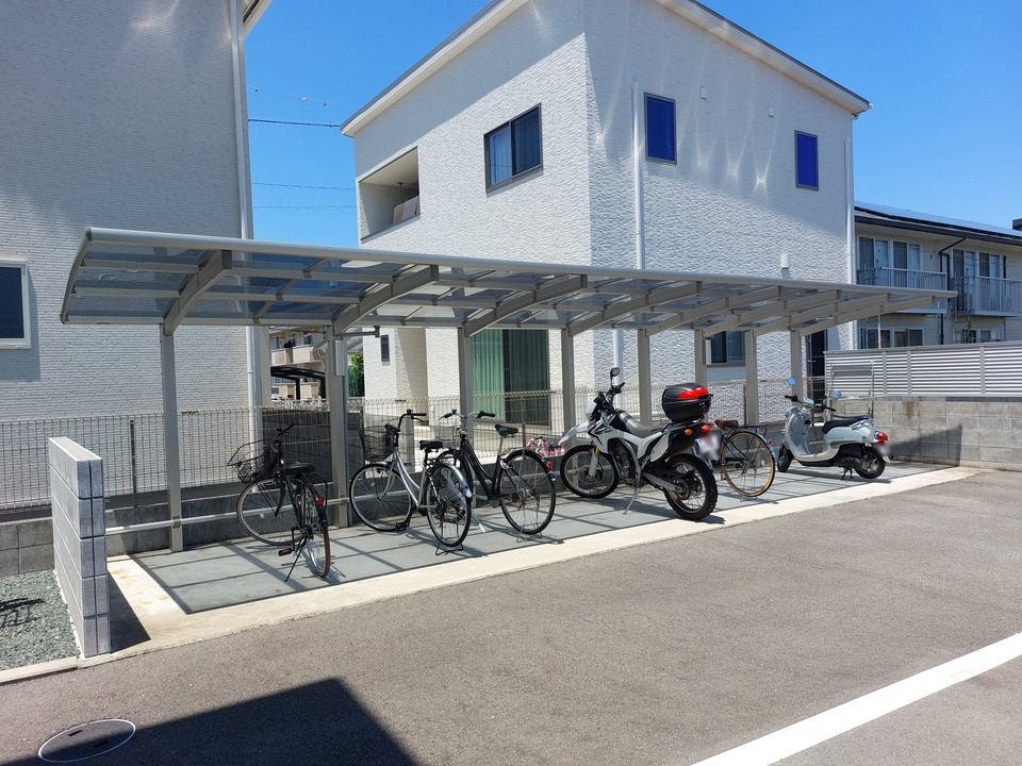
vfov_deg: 56.8
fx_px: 709
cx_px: 511
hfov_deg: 71.6
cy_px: 383
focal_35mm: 24
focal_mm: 5.23
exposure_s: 1/913
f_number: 1.8
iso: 25
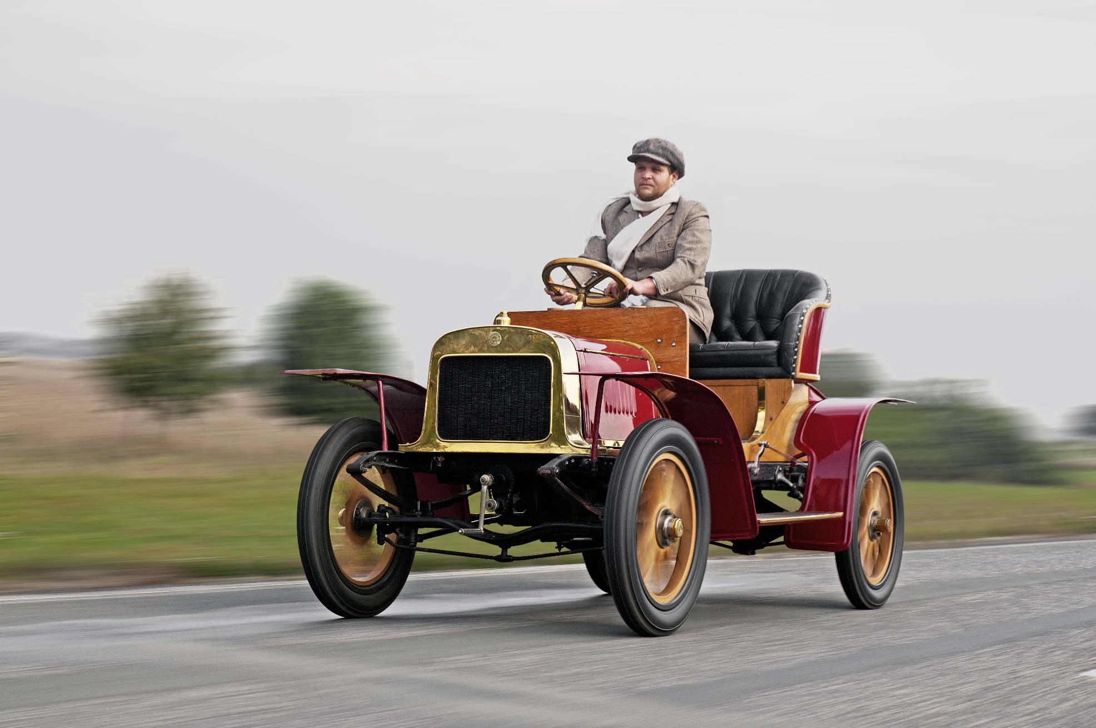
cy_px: 364
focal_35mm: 69
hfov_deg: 29.3
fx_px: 2098
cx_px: 548
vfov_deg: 19.7
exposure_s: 1/40
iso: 100
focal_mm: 46
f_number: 10
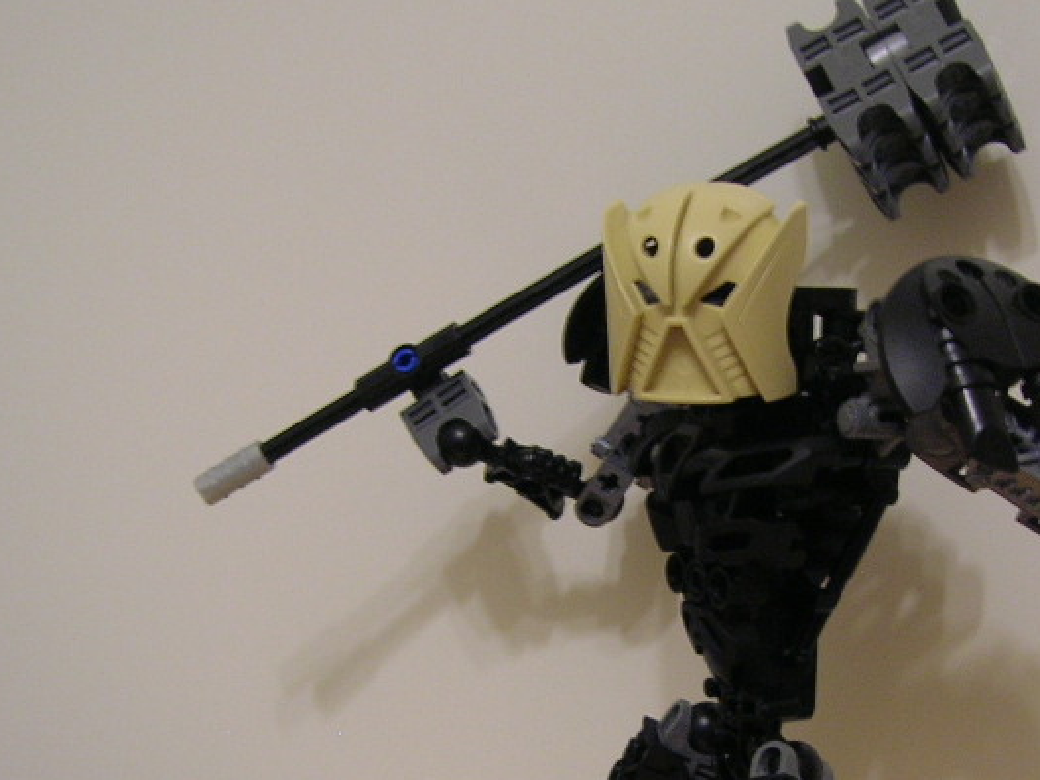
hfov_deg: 29.2
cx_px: 672
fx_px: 1983
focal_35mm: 66
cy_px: 609
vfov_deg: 22.0
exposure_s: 1/4.1
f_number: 2.9
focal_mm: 5.7
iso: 75
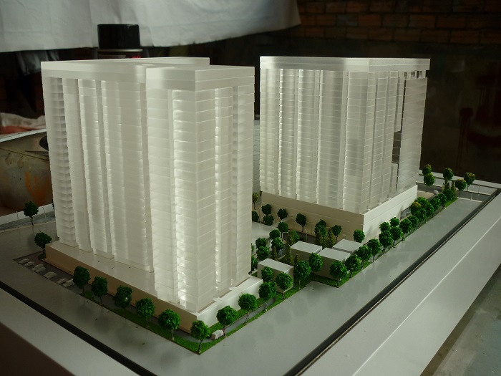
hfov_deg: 55.4
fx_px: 478
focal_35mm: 33
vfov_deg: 42.9
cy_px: 188
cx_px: 250
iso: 80
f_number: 2.8
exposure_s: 1/125
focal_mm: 5.5
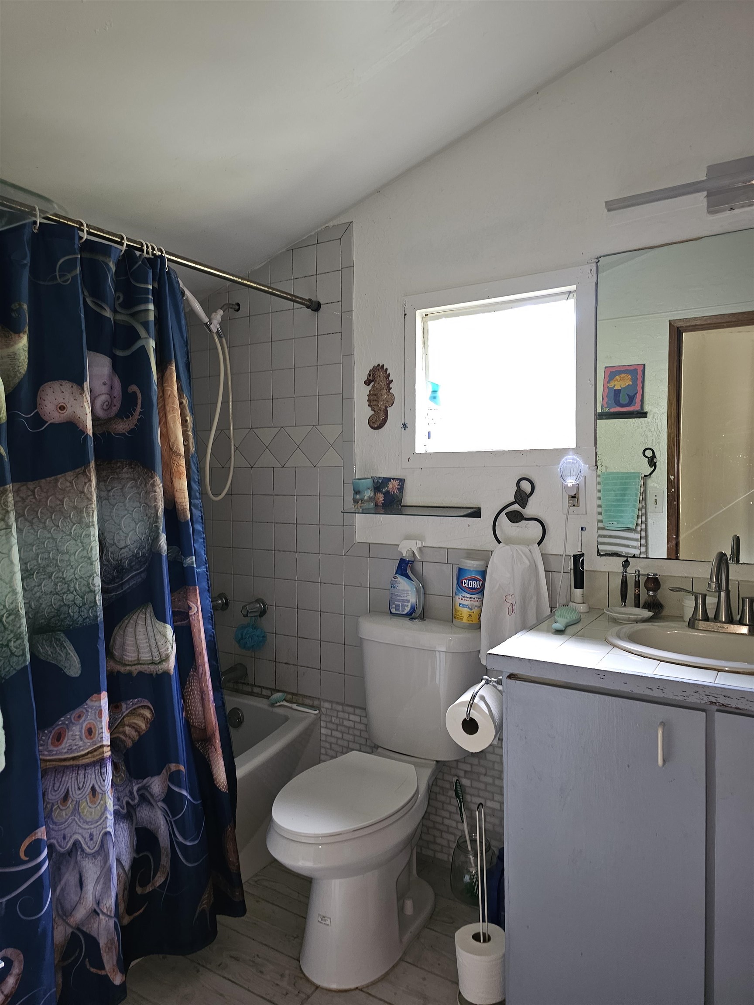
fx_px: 668
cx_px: 377
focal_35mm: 23
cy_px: 502
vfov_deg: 73.9
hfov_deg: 58.9
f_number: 1.7
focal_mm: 6.3
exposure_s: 1/9.99
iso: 160
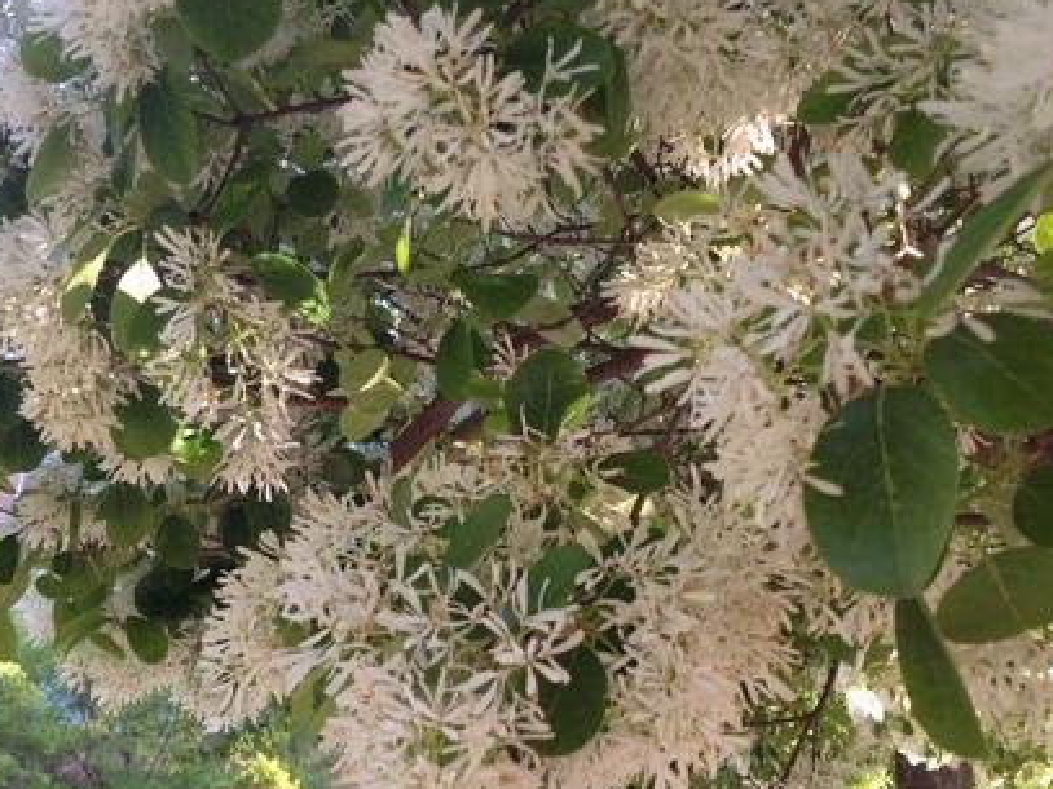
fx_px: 1308
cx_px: 484
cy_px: 431
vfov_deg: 33.6
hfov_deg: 43.8
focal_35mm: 43
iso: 80
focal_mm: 4.28
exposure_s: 1/120
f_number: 2.4
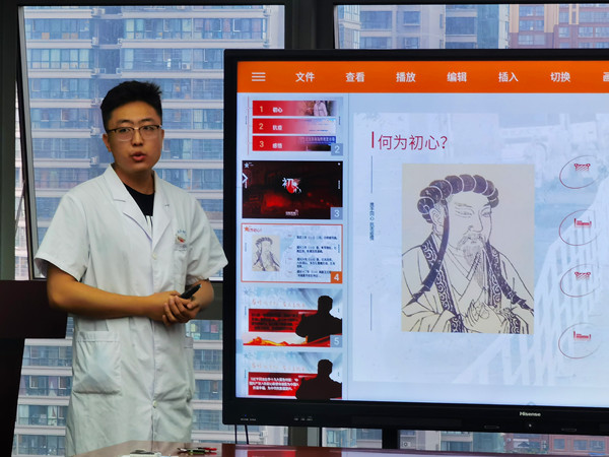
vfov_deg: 8.2
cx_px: 304
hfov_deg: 10.9
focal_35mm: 182
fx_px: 3202
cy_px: 228
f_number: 3.4
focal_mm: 14.46
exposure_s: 1/60
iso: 80
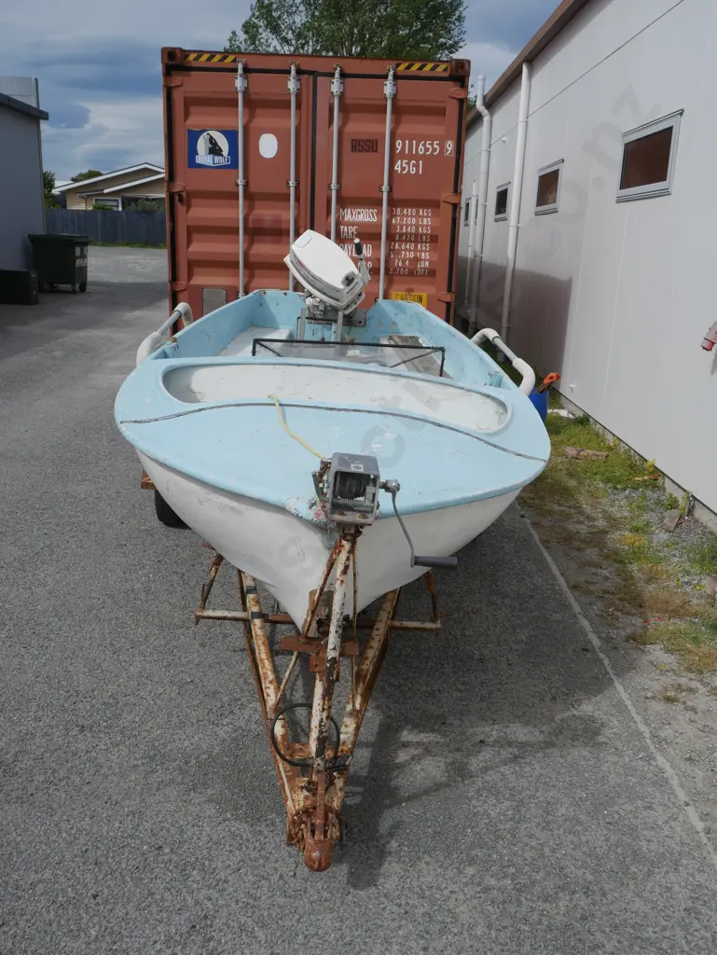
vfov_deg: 63.4
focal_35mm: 28
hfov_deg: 49.8
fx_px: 773
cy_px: 478
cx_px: 358
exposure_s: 1/800
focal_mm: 14
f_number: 9
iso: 200
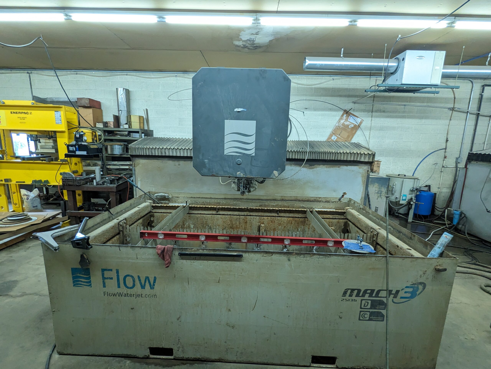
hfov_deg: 94.4
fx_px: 227
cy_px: 184
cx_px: 246
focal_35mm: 16
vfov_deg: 78.3
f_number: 2.2
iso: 552
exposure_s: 1/60
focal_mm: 2.35
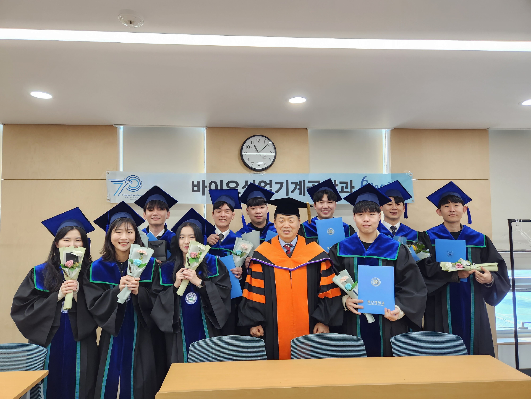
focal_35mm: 23
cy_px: 200
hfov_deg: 73.9
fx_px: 353
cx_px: 266
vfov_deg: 58.9
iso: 125
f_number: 1.8
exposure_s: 1/120
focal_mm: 5.4
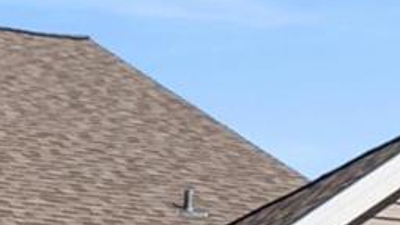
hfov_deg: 11.0
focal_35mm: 185
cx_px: -266
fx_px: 1963
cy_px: 518
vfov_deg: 6.3
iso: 400
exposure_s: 1/1250
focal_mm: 14
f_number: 8
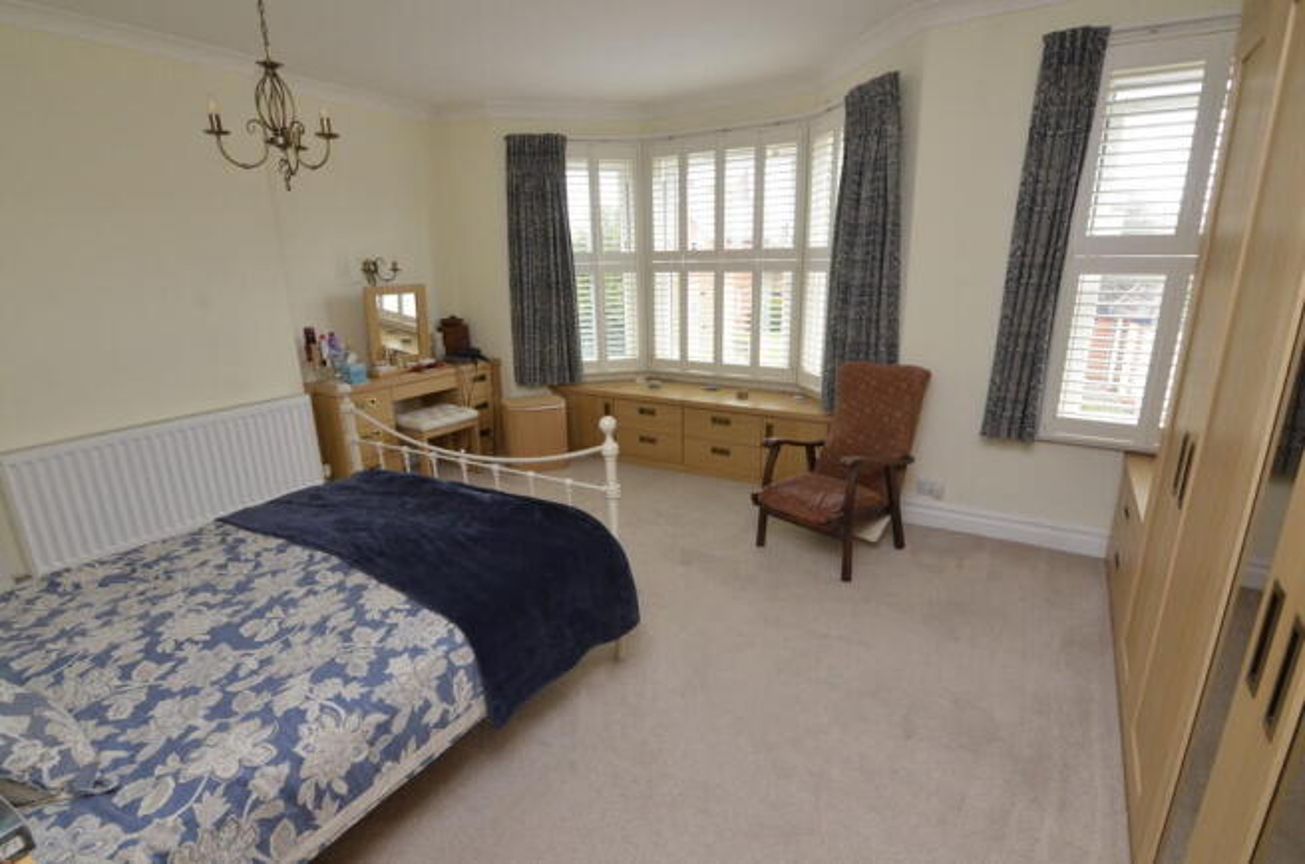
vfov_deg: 71.8
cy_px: 432
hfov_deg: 95.1
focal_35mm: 16
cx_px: 652
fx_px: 597
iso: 800
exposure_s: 1/60
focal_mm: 11
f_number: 8
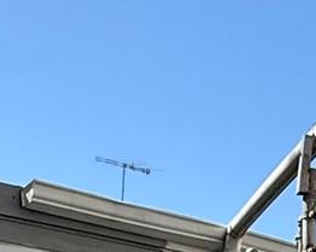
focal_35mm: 107
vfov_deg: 12.1
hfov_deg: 17.8
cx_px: 262
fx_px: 1000
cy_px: 562
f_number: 2.2
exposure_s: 1/1497
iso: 50
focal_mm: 2.22
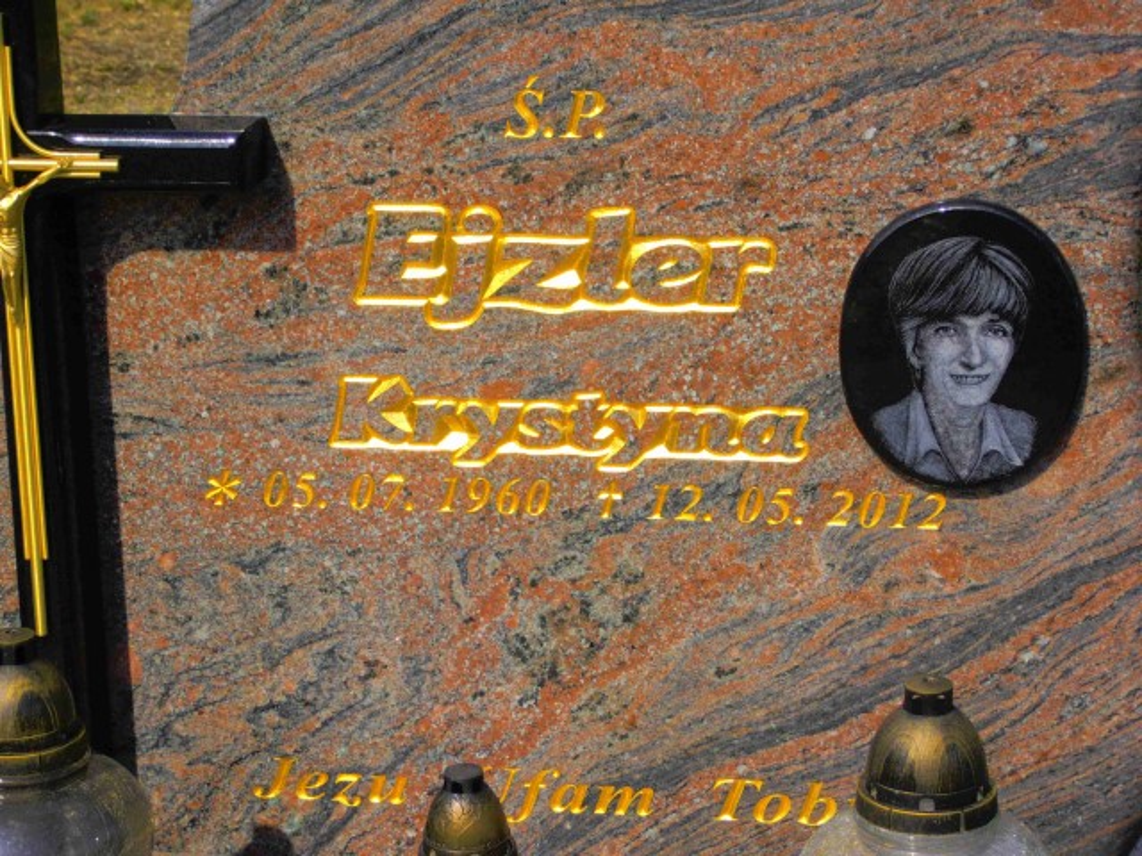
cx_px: 571
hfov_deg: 17.7
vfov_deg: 13.3
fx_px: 3662
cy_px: 428
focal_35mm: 111
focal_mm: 19.64
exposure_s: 1/800
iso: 80
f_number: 5.5
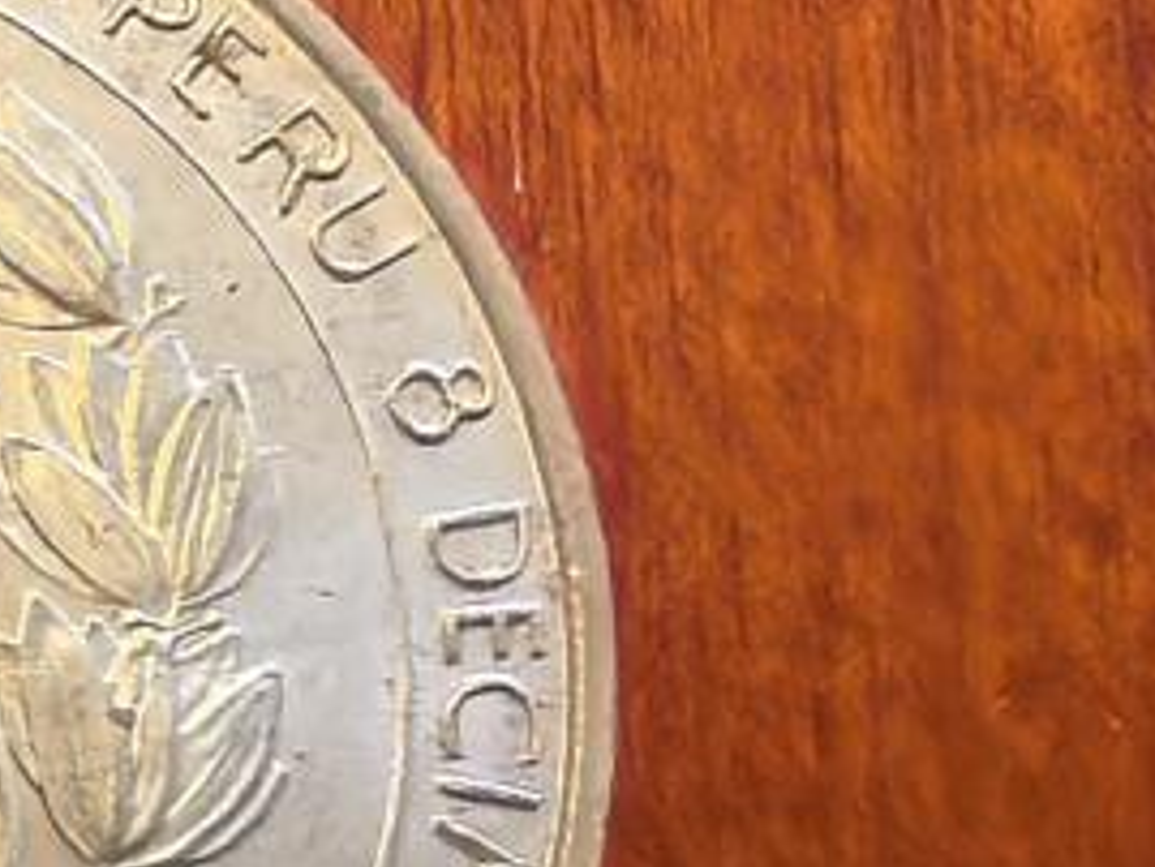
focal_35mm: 125
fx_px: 4173
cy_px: 803
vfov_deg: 11.8
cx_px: -1597
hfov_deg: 12.5
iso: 125
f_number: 2.2
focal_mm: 1.68
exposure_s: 1/100
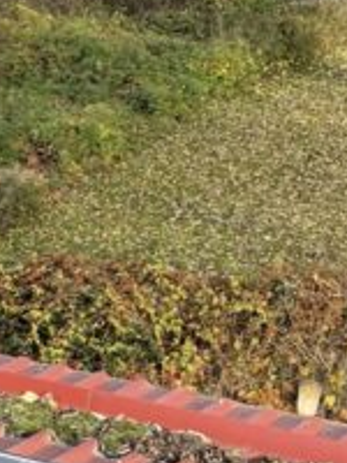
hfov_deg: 10.0
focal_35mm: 133
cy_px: 373
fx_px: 1778
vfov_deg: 14.7
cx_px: -444
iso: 32
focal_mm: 4.2
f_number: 1.6
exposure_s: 1/824
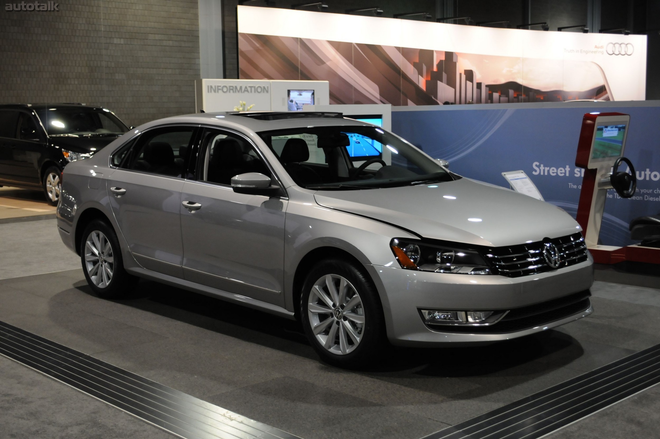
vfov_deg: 28.0
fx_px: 879
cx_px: 330
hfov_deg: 41.2
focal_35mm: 48
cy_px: 220
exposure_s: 1/40
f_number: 4.8
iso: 800
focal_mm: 32
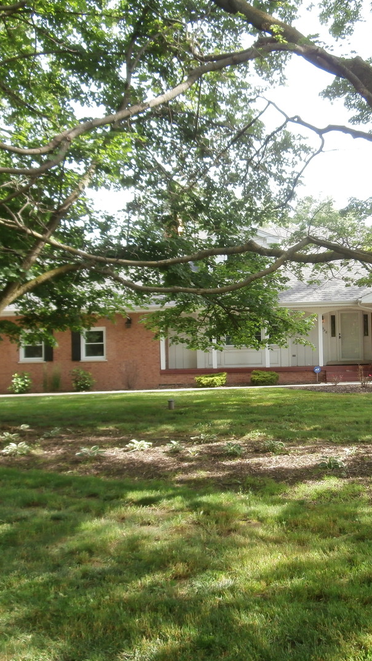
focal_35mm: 35
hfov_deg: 33.2
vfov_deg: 56.6
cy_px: 330
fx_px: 614
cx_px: 266
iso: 100
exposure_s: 1/125
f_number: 3
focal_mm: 4.2
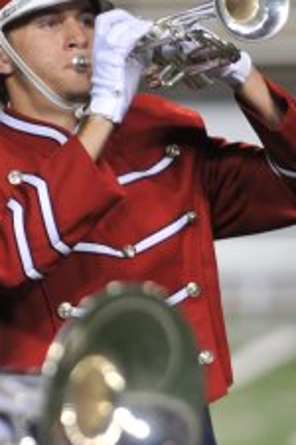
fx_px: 9360
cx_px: 143
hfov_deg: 1.8
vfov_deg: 2.7
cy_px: 324
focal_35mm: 759
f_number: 2.8
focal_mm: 190
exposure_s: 1/320
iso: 800
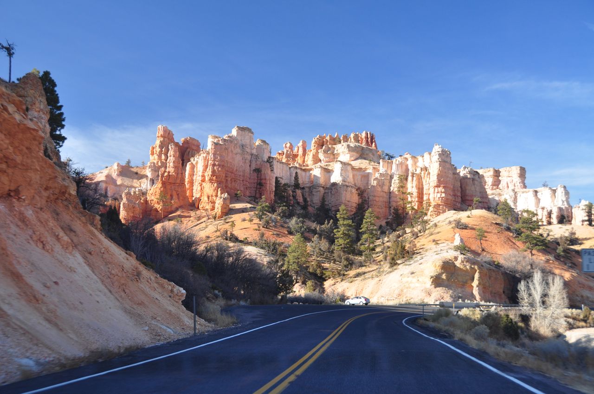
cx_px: 297
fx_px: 791
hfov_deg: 41.2
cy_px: 197
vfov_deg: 28.0
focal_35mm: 48
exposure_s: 1/100
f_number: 5
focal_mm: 32
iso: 200
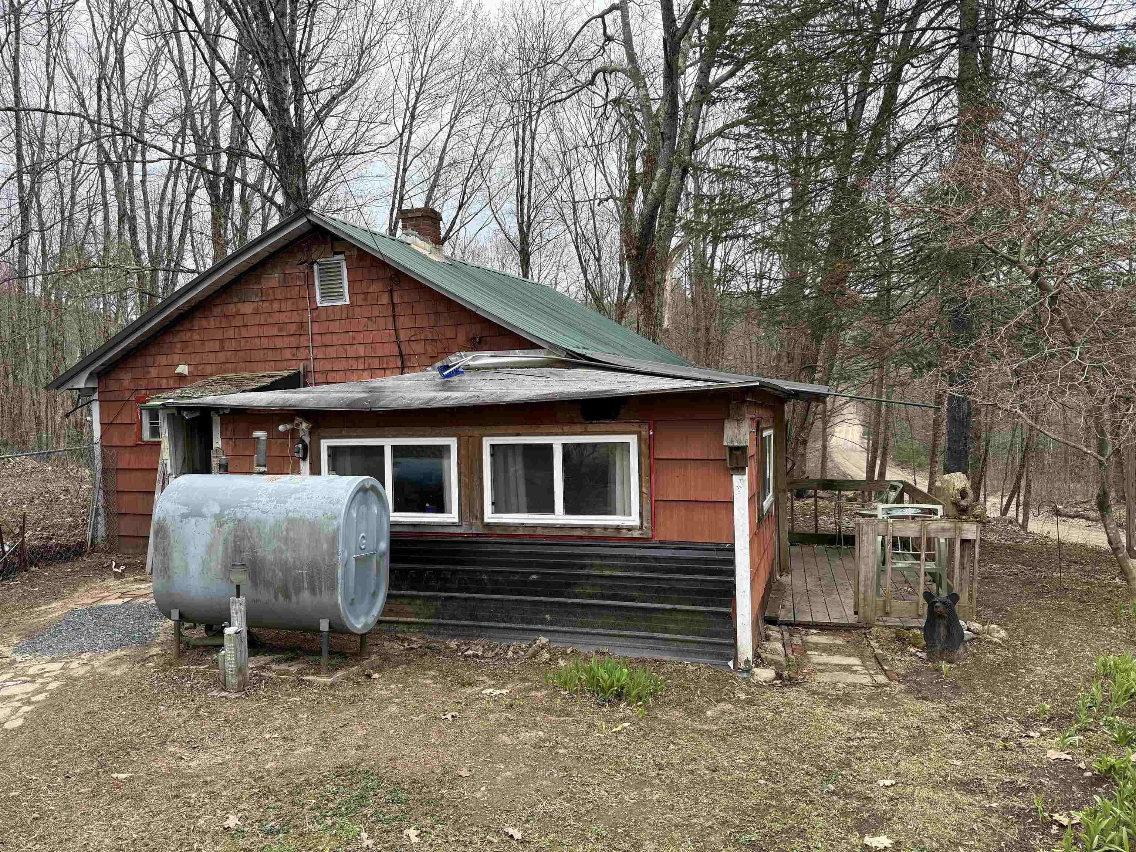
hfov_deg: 71.6
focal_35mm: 24
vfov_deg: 56.8
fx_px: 788
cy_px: 426
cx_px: 568
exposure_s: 1/617
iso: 80
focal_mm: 6.76
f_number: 1.78
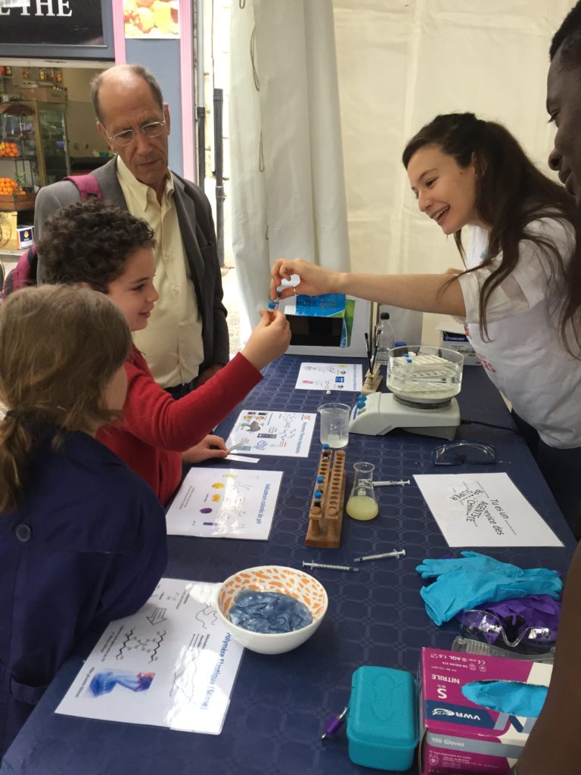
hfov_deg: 48.2
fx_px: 649
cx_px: 290
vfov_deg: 61.7
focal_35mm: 29
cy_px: 388
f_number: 2.2
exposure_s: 1/33
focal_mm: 4.15
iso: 64
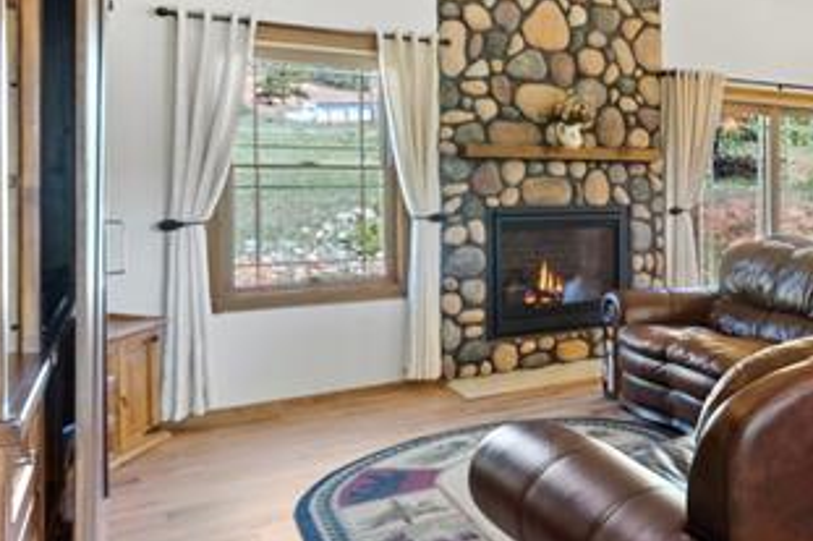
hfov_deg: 45.7
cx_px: 816
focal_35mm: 35
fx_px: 790
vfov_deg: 37.6
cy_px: 201
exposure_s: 1/1.67
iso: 400
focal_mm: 17
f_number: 8
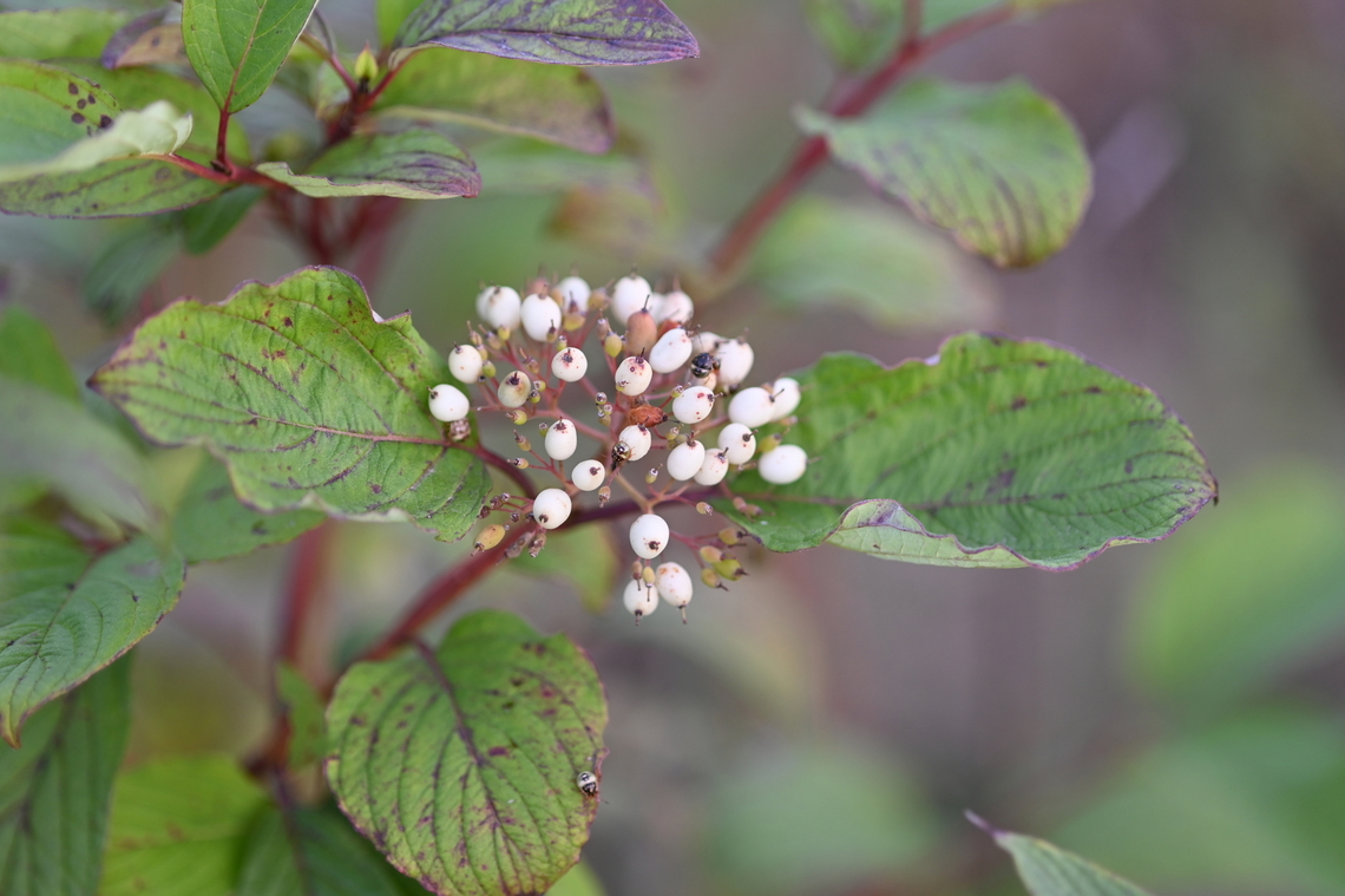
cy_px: 448
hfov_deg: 19.5
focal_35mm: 105
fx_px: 3921
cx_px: 672
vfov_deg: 13.0
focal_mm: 105
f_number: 3.5
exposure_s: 1/250
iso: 400
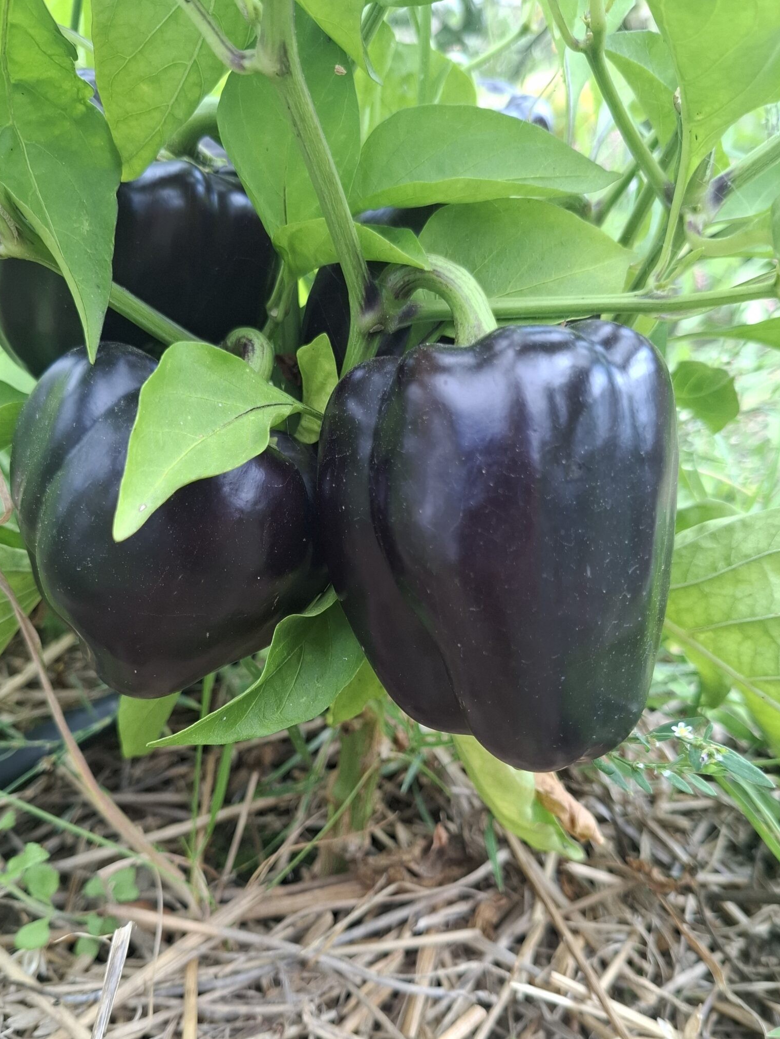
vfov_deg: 61.5
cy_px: 572
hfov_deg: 48.2
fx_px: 871
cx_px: 365
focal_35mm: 29
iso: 50
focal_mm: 5.54
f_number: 1.8
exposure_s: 1/152
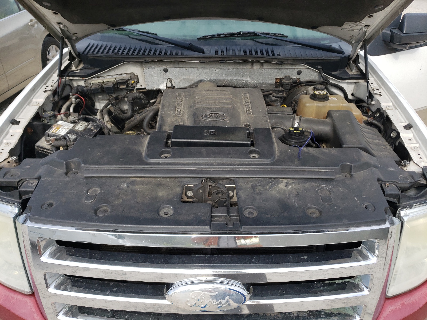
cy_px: 160
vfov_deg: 53.1
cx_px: 214
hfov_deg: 67.3
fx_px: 321
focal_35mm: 26
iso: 50
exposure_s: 1/1667
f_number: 1.5
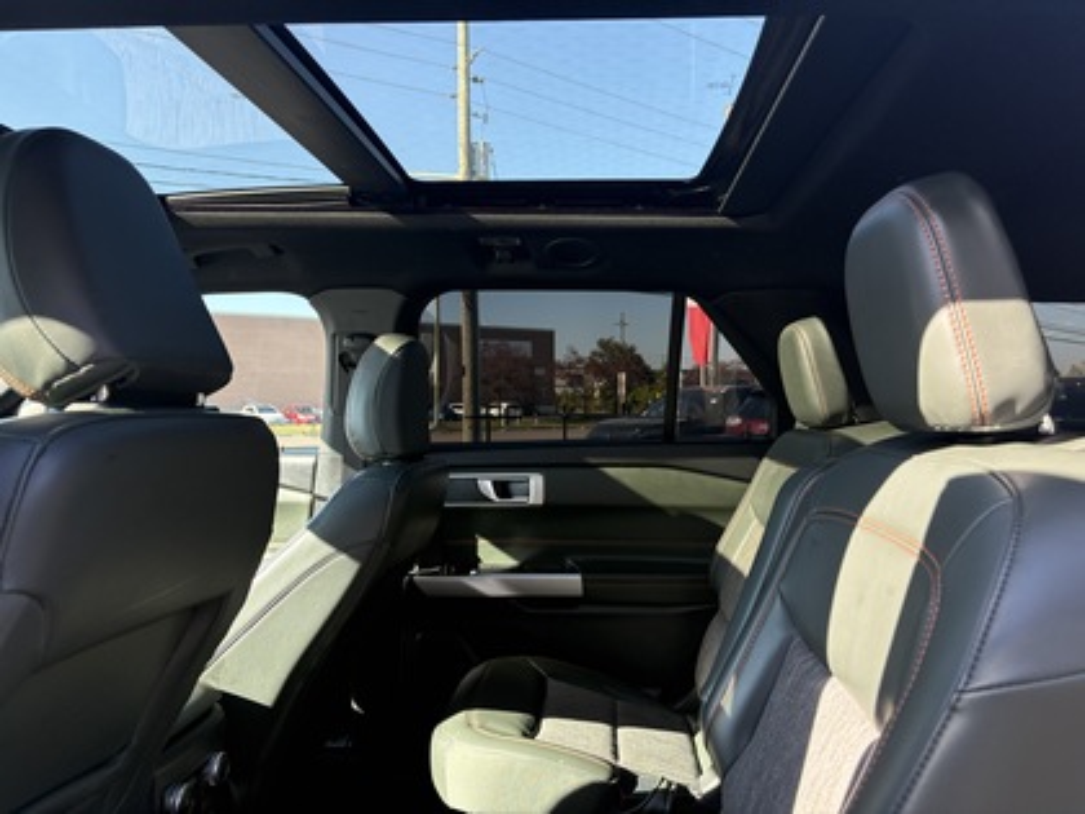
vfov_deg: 53.1
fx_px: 815
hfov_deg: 67.3
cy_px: 407
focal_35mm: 26
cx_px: 542
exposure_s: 1/215
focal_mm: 5.96
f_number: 1.6
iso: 125
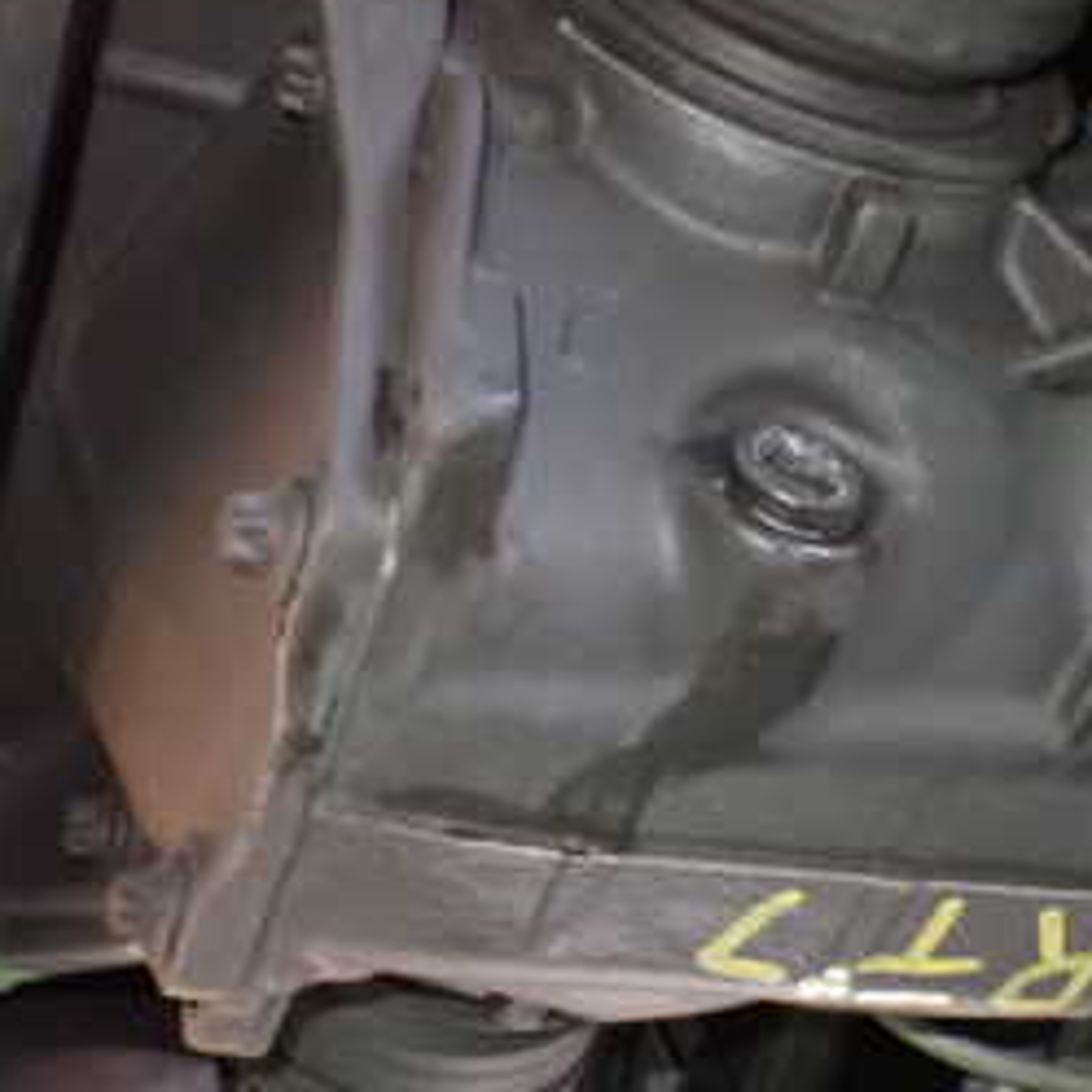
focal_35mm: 64
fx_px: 2284
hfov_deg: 26.6
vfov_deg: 26.8
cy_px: 640
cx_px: 811
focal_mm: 5.4
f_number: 2.3
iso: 1250
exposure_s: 1/30
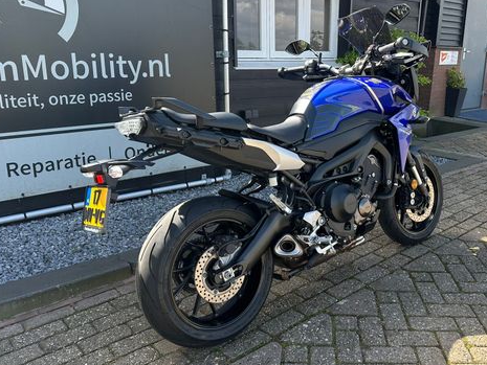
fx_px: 464
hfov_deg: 54.9
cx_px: 292
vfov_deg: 43.0
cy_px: 180
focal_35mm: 33
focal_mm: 6.86
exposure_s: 1/694
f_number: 1.78
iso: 80
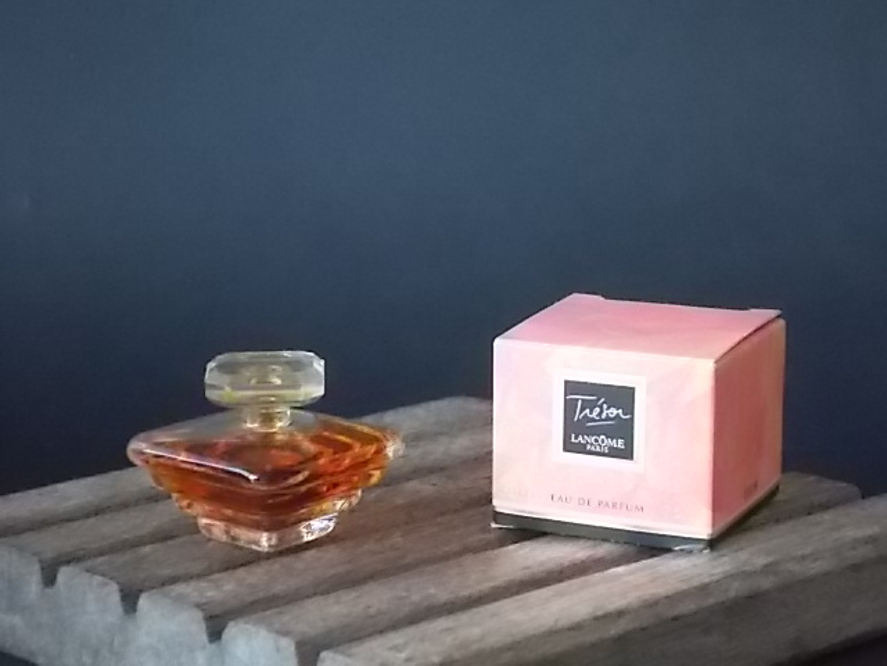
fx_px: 2896
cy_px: 333
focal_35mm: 113
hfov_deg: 17.4
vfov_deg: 13.1
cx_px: 444
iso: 800
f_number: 6
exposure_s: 1/40
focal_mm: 20.1
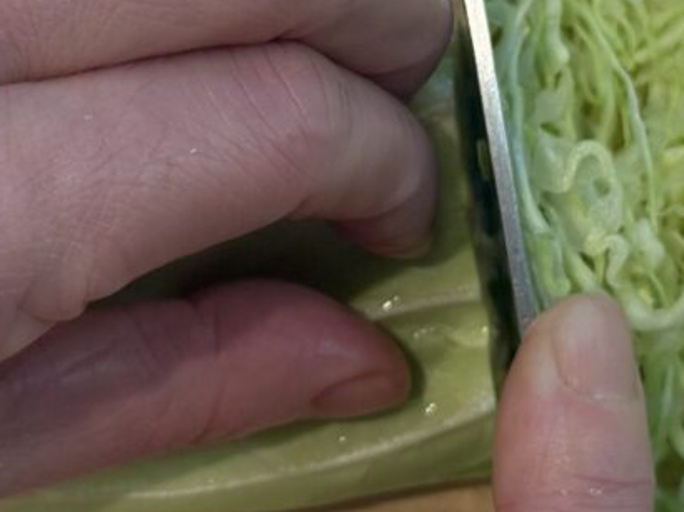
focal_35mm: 120
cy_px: 68
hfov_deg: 16.4
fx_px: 2370
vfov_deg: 12.3
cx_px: 350
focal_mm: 6.76
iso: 125
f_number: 1.78
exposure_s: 1/120
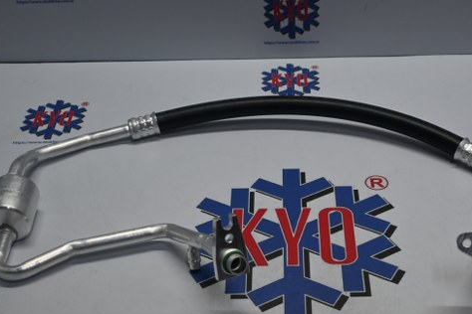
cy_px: 183
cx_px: 276
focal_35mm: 58
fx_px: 760
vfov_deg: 23.4
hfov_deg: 34.4
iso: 450
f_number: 4.8
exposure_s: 1/125
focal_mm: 30.5
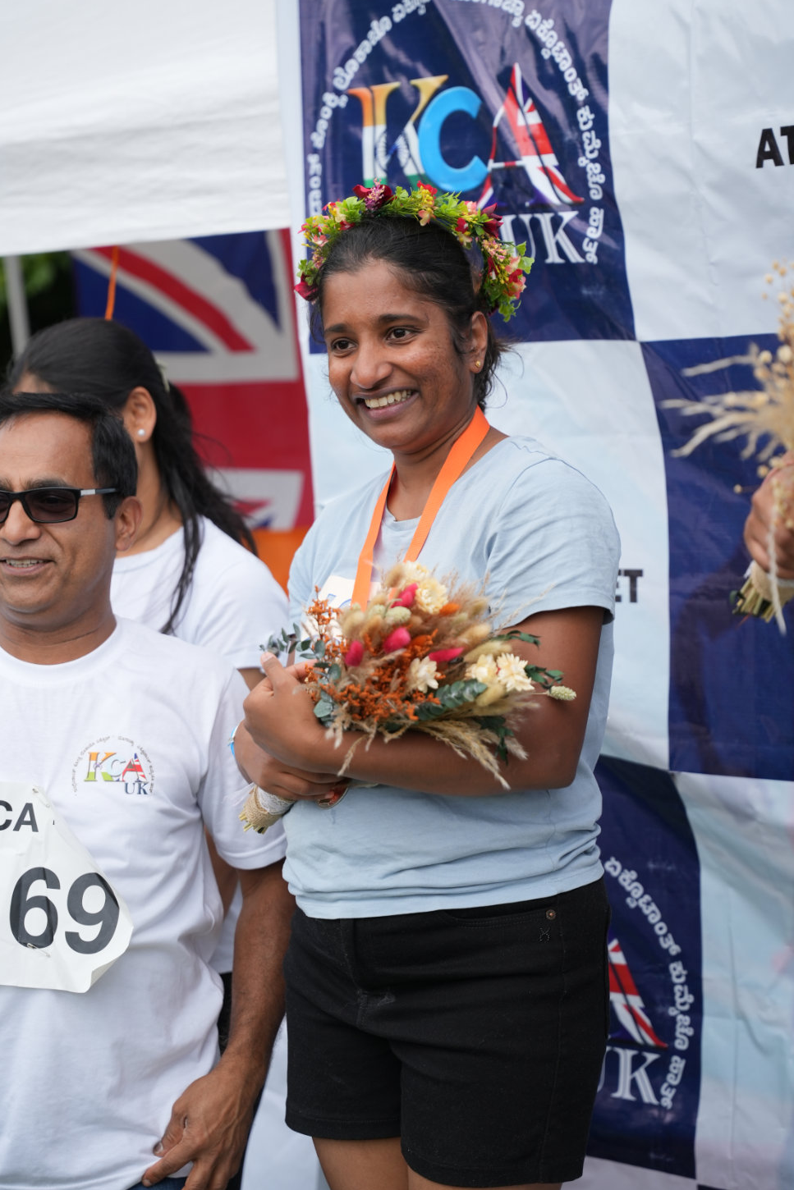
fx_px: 2447
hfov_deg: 18.4
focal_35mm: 74
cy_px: 581
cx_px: 392
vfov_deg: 27.3
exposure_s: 1/2000
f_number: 2.8
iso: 250
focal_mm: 70
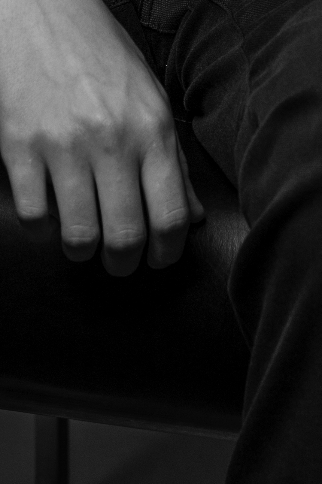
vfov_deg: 8.4
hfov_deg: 5.9
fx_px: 3143
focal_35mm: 234
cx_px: 202
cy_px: -445
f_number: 4.5
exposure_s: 1/100
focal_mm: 50
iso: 100
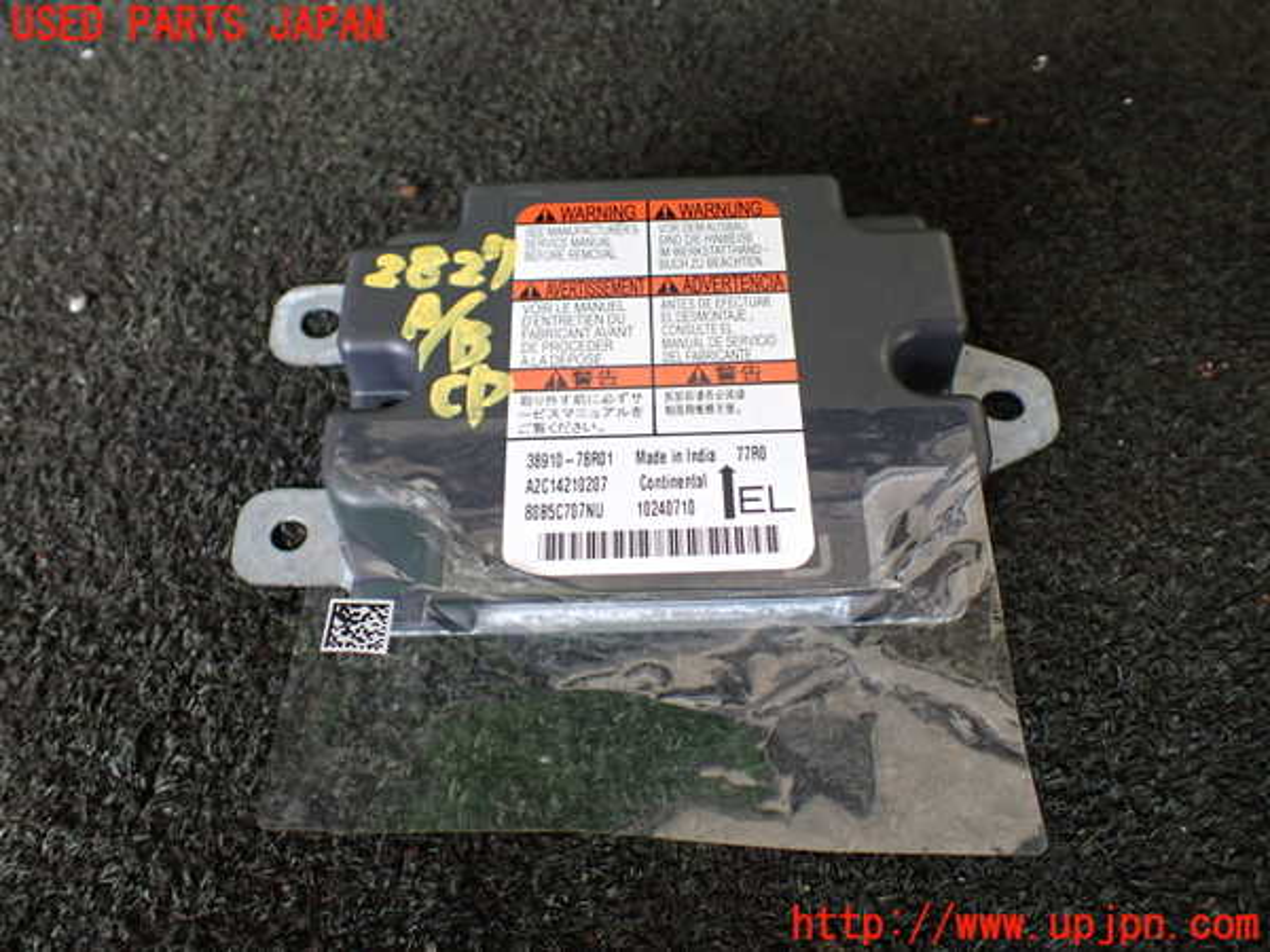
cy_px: 476
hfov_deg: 60.0
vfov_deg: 46.8
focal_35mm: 30
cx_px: 635
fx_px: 1101
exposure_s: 1/125
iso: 320
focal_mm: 5.4
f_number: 2.3
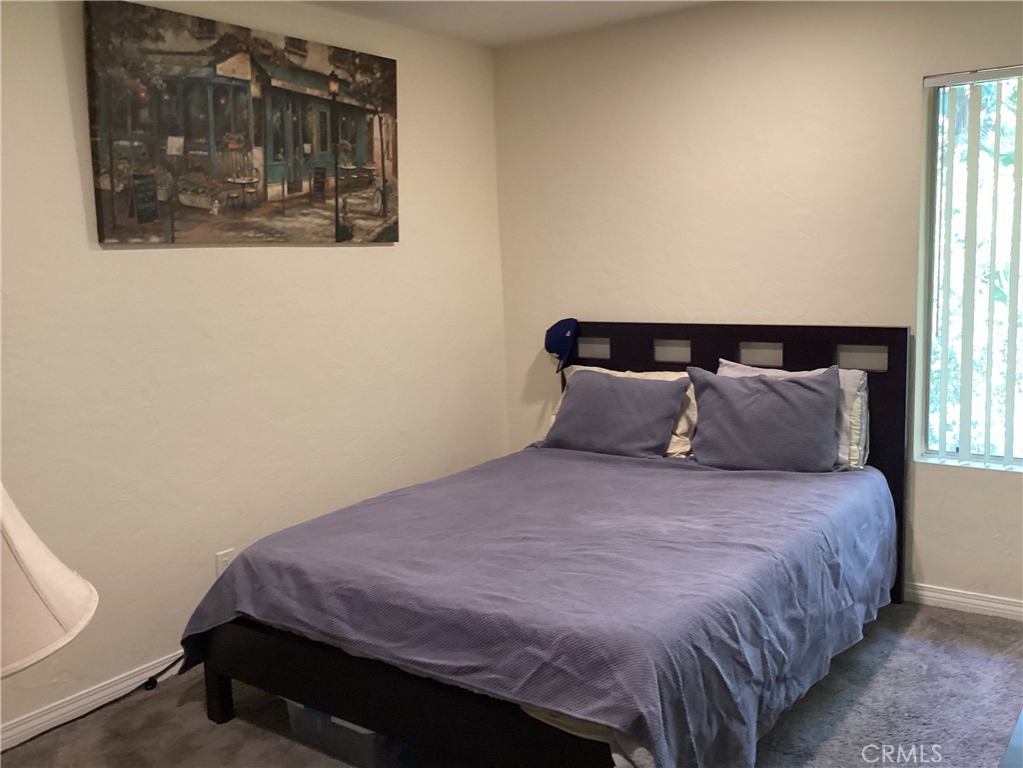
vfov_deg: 45.4
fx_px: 916
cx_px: 512
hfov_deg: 58.4
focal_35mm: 31
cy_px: 384
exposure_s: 1/60
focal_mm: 3.3
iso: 320
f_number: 2.4
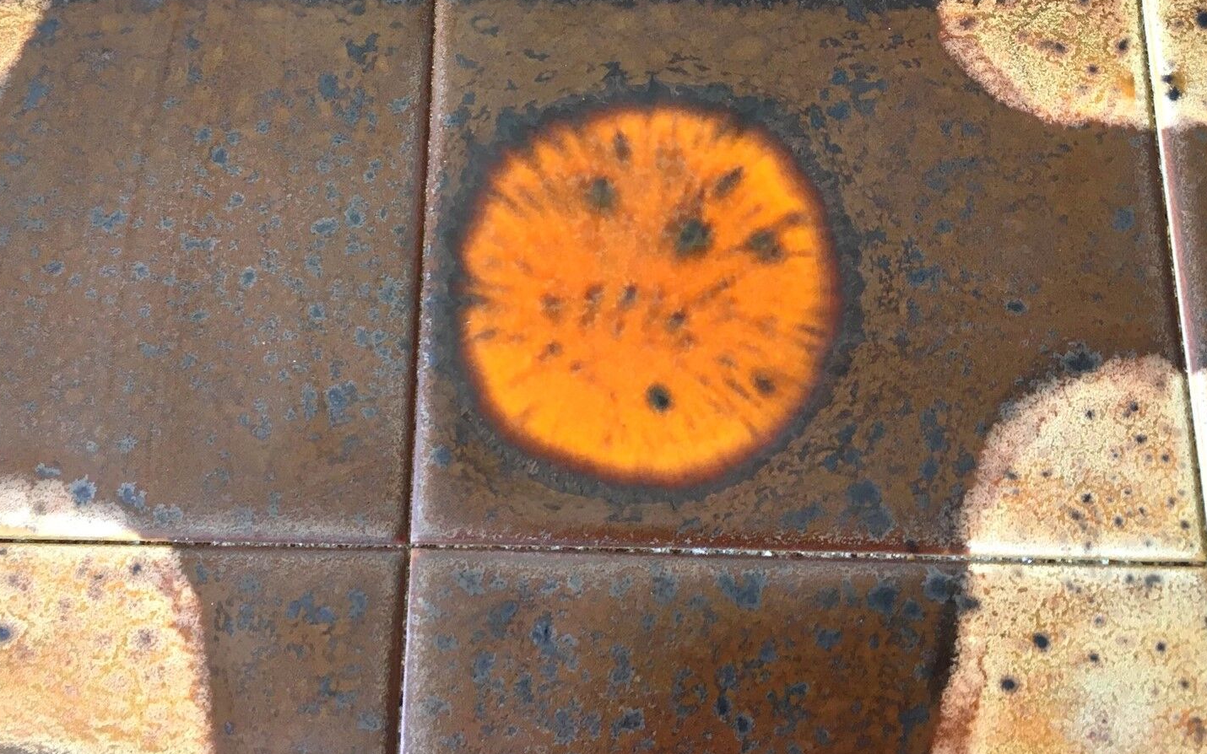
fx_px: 1415
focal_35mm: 43
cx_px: 548
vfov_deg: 29.1
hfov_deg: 46.2
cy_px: 141
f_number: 2.2
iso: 64
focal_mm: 4.15
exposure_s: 1/33
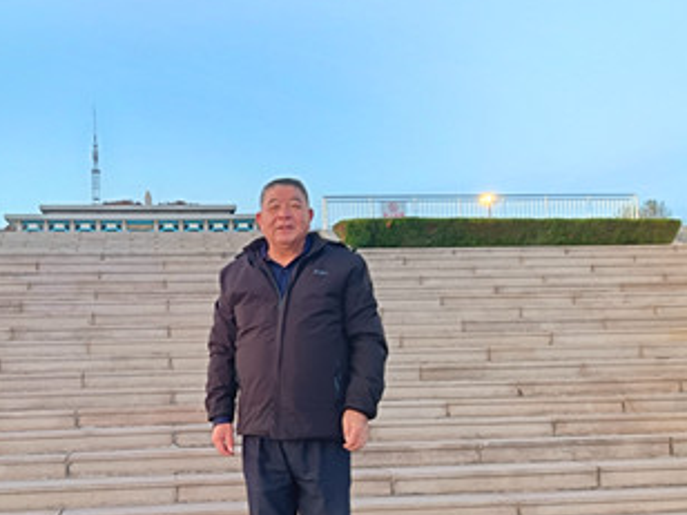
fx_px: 774
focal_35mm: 39
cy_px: 313
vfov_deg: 36.7
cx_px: 228
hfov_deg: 47.1
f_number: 1.75
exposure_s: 1/25
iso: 1456
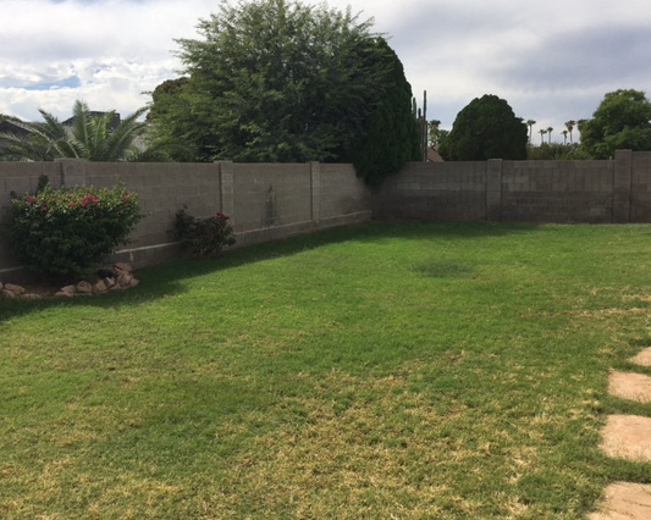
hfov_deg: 52.8
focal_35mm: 34
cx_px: 348
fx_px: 655
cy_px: 229
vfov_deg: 43.3
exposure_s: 1/2959
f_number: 2.2
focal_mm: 4.15
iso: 25
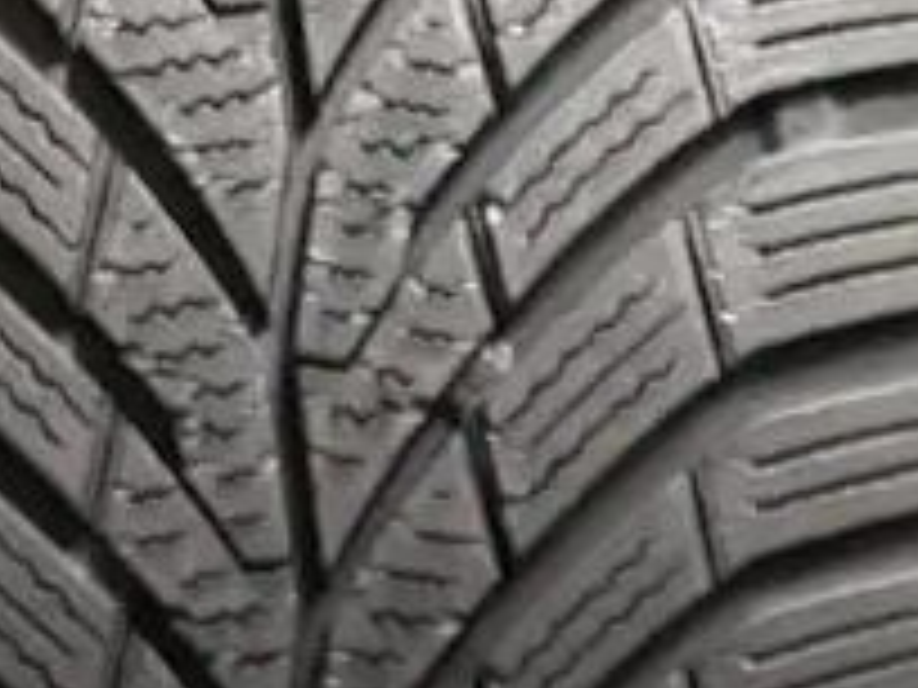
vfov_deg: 12.3
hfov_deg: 18.4
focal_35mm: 107
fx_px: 2838
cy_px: 1367
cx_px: 360
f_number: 1.6
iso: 500
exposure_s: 1/60
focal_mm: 4.2
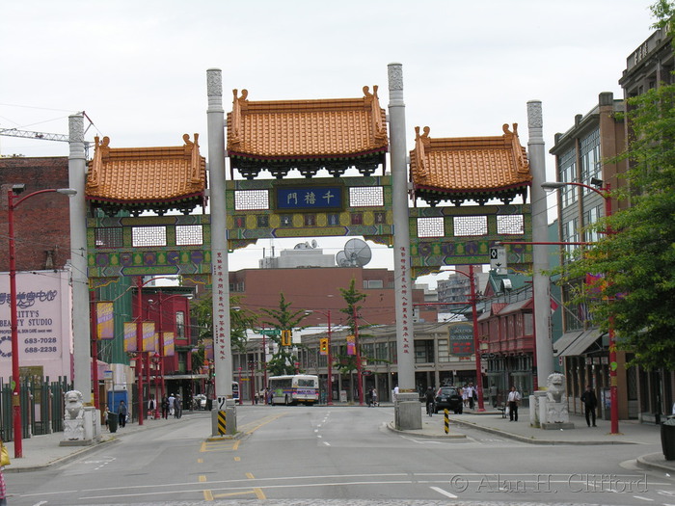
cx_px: 338
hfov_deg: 20.9
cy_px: 253
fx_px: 1833
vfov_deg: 15.7
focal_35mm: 94
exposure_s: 1/168
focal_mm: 24
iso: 50
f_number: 6.3
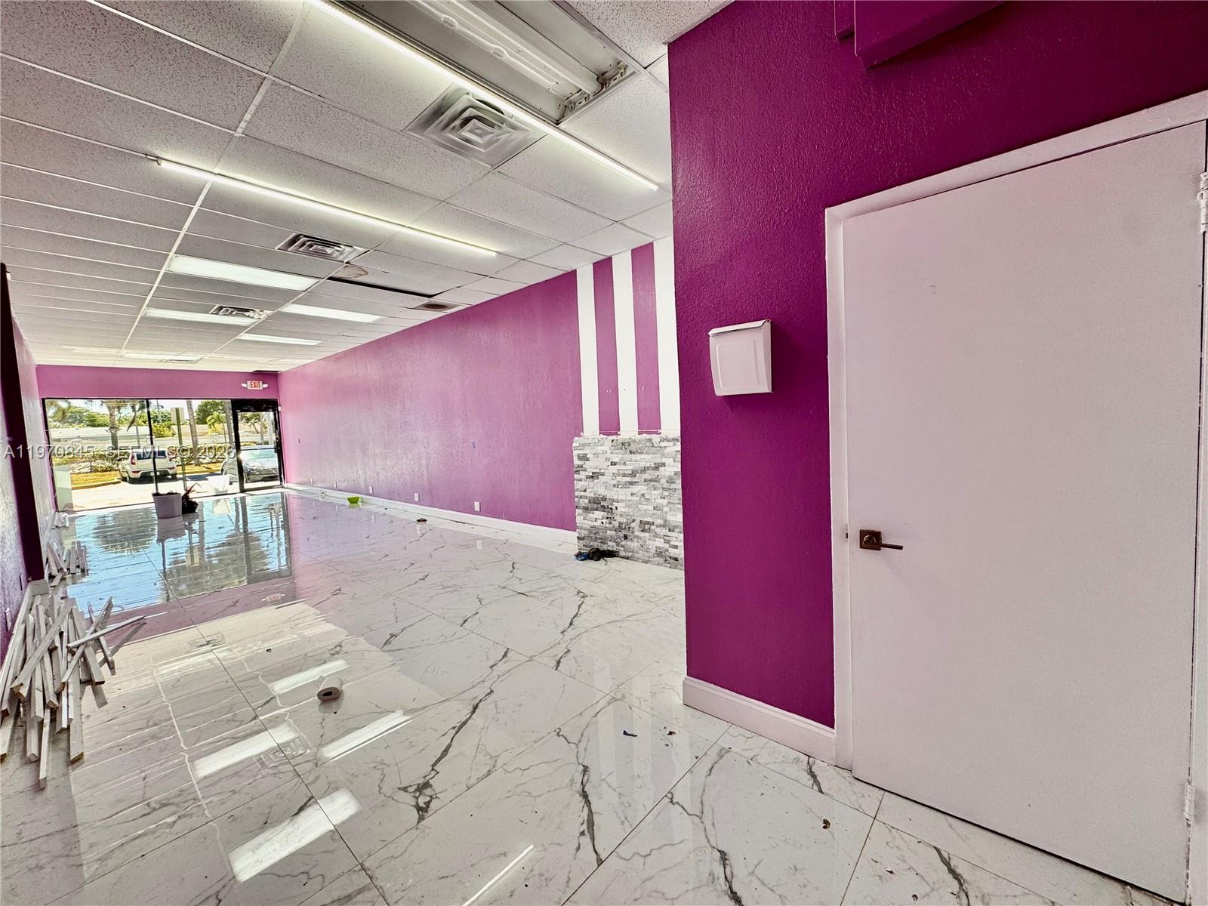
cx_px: 604
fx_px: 489
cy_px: 453
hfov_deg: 102.1
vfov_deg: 85.7
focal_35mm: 14
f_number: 2.2
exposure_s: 1/120
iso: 64
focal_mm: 2.22
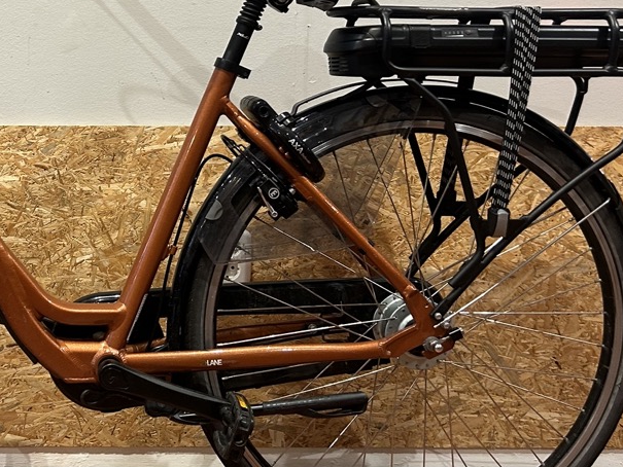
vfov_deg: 26.3
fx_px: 990
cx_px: 81
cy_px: 122
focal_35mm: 55
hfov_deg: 33.4
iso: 125
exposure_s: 1/50
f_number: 1.5
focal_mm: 5.7
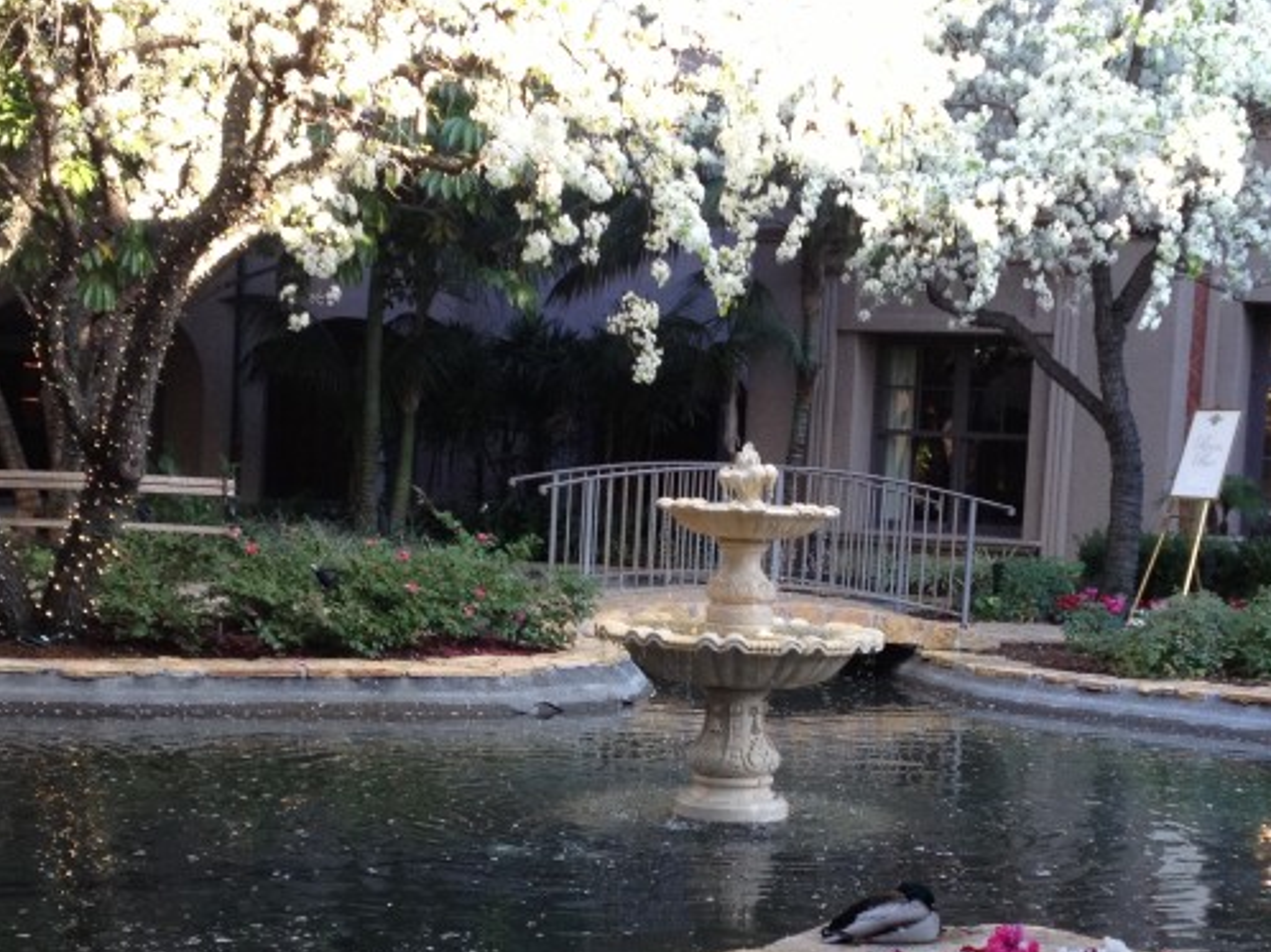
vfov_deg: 20.4
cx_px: 689
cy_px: 595
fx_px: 2642
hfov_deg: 27.0
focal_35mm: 72
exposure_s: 1/120
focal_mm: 4.28
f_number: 2.4
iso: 100
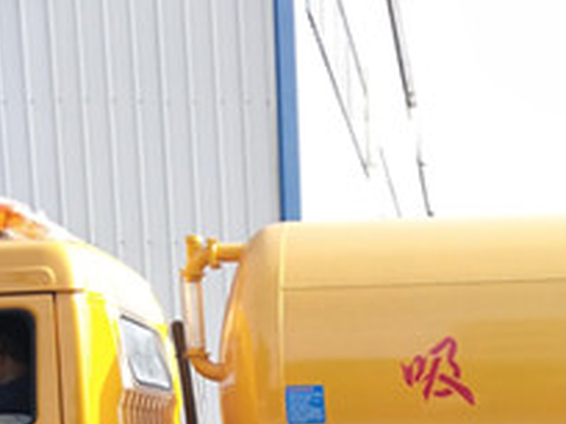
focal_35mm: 103
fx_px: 1684
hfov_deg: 18.7
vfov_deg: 13.5
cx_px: 541
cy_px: 639
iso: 50
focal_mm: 3.95
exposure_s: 1/589
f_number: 1.8
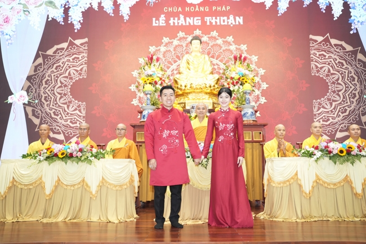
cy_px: 122
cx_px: 183
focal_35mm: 35
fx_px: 356
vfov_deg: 37.8
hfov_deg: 54.4
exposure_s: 1/250
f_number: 2.5
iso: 2000
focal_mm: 35
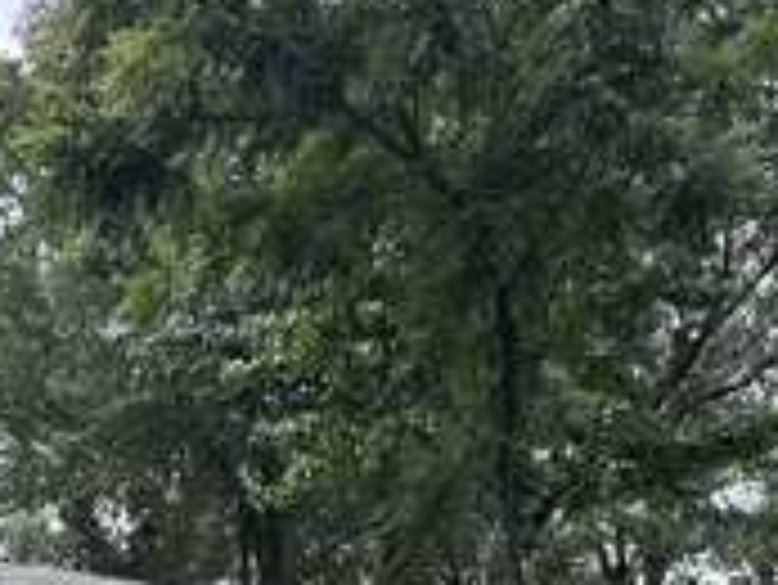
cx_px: -63
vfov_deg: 19.0
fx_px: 1349
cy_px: 1035
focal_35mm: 60
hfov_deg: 29.3
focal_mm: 1.57
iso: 32
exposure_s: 1/340
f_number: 1.8
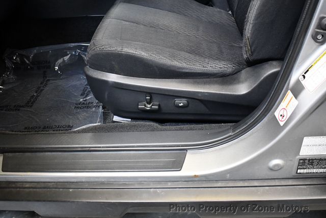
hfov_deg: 53.1
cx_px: 163
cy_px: 109
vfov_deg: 36.9
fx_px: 326
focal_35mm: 36
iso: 3200
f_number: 3.5
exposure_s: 1/125
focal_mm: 18
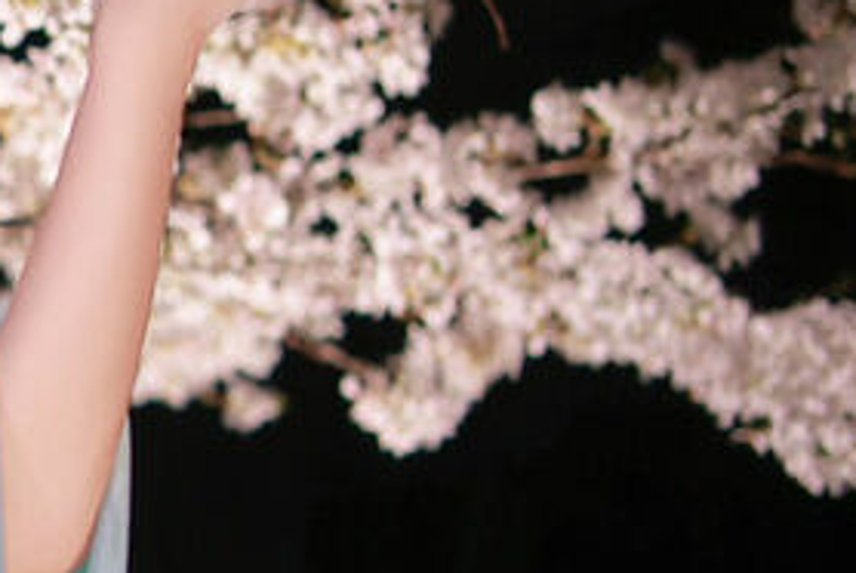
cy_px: 323
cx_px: -591
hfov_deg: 14.1
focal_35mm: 132
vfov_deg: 10.4
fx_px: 3142
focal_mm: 35
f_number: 2
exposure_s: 1/500
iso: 2000
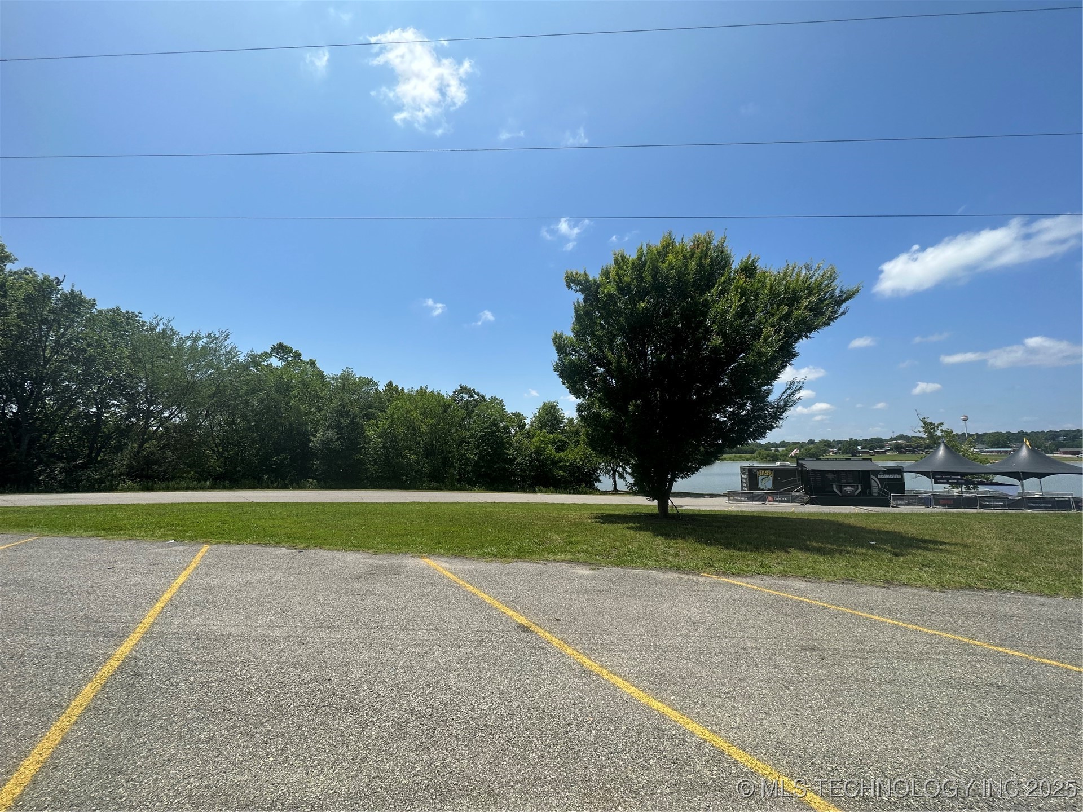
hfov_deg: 102.1
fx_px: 438
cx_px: 542
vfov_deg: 85.7
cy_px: 406
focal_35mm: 14
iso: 50
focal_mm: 2.22
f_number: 2.2
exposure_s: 1/1887
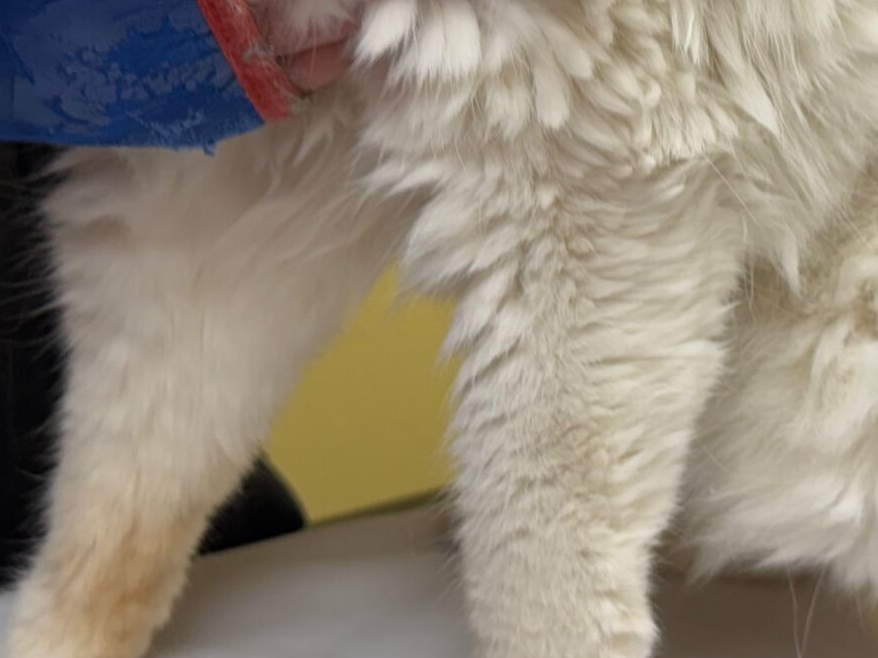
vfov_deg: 20.7
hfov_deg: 27.7
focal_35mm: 70
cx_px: 547
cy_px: 113
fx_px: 1775
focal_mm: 6.76
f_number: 1.78
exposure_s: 1/120
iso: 64
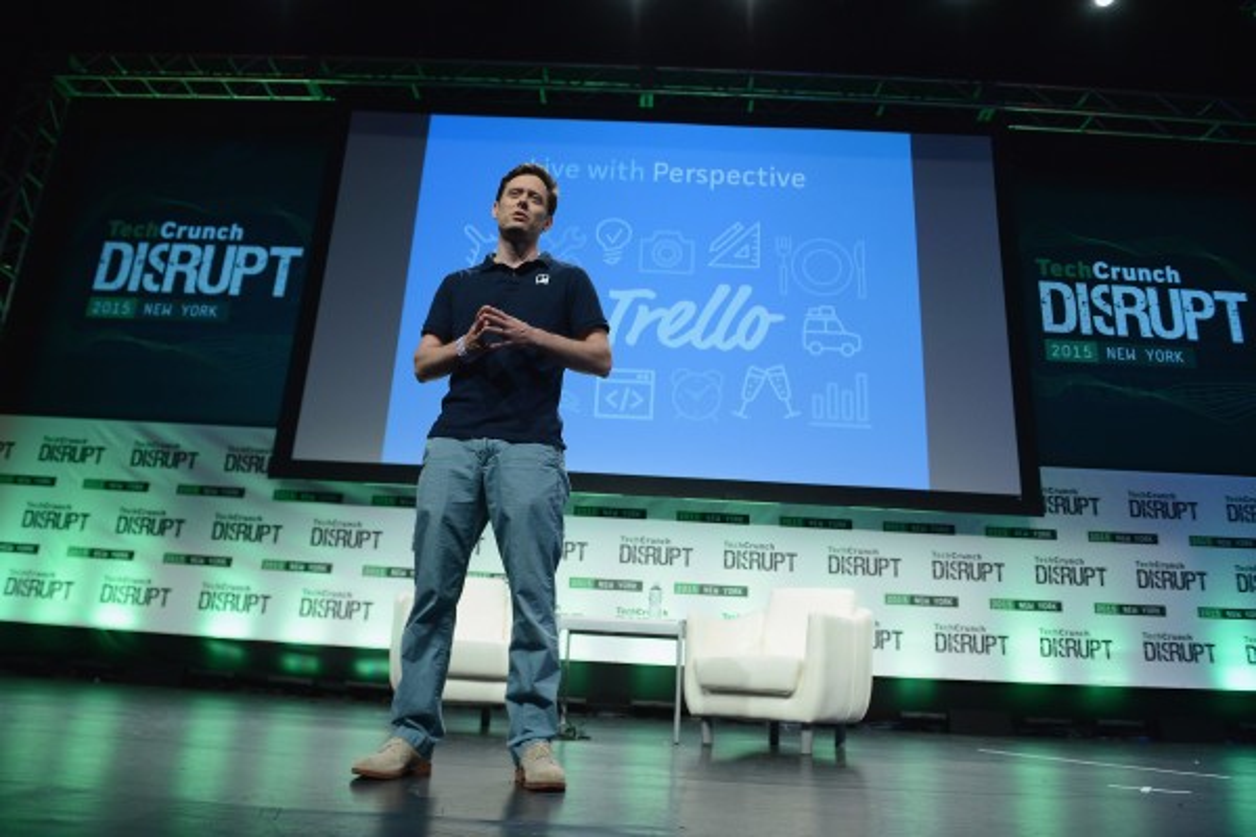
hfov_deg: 73.7
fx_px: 837
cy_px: 418
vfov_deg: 53.1
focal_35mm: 24
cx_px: 628
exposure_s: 1/320
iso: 1600
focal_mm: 24
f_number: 4
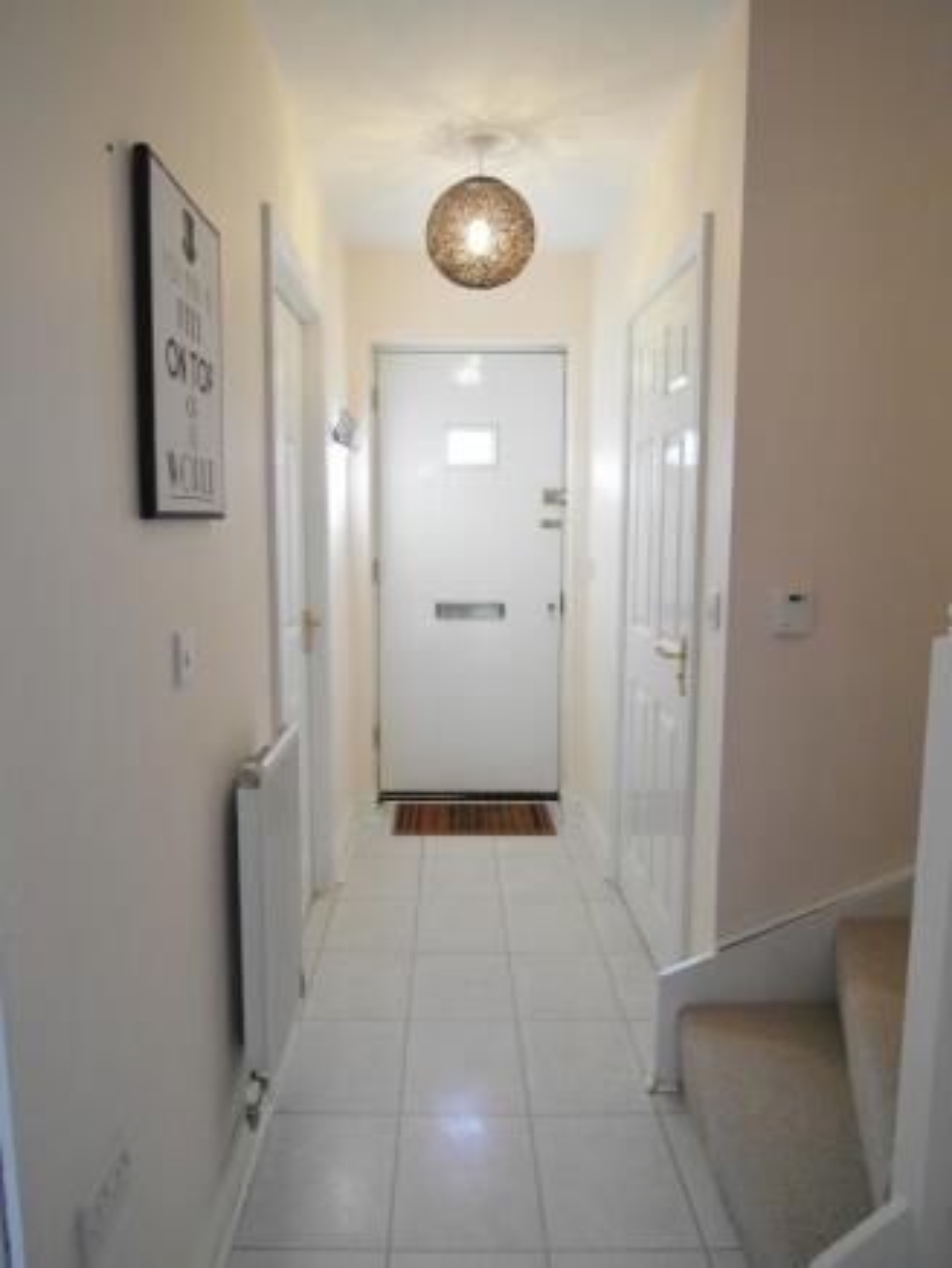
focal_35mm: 24
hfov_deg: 56.8
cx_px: 476
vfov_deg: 71.6
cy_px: 634
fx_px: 880
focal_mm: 5.2
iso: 200
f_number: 2.5
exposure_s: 1/30
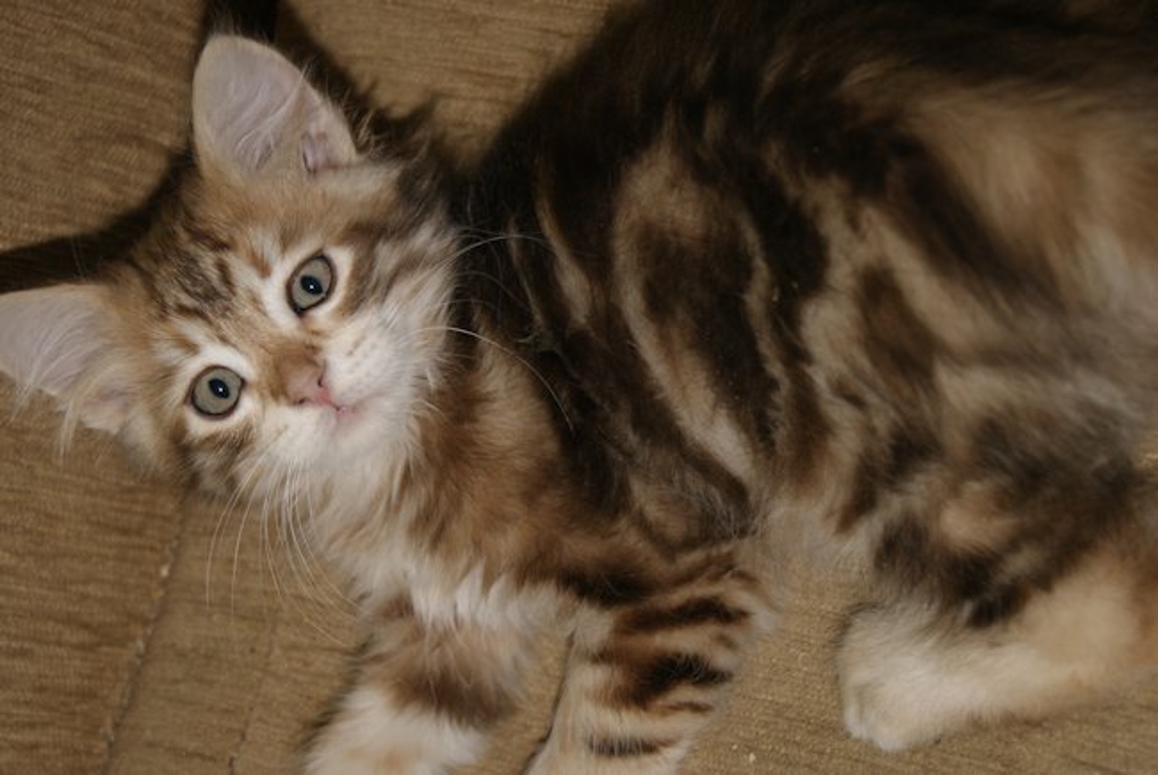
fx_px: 2415
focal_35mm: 75
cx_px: 579
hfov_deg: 27.0
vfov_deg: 18.2
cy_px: 388
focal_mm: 50
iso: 400
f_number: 5.6
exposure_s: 1/80
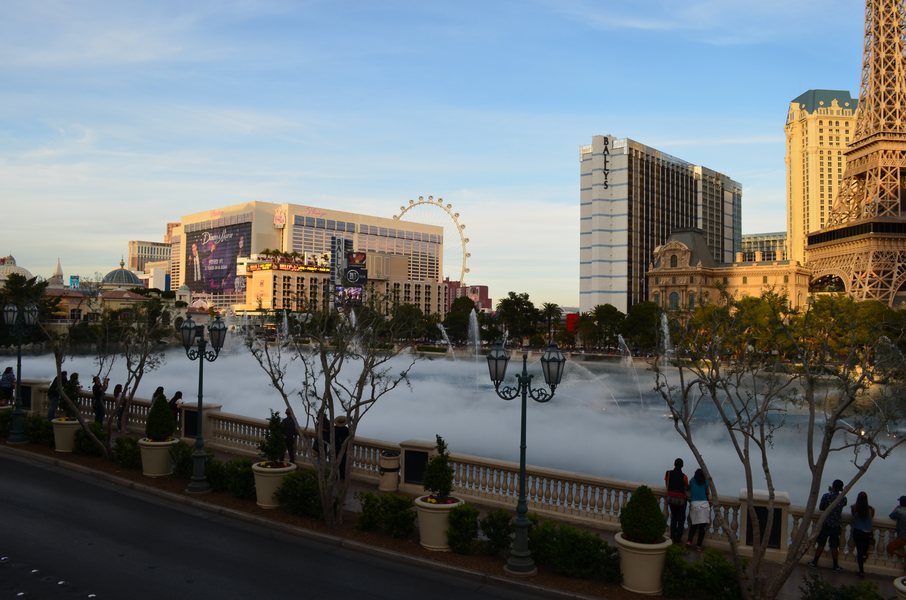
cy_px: 300
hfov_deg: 67.5
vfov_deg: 47.7
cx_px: 453
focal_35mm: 27
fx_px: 678
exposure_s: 1/80
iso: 200
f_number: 10
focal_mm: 18
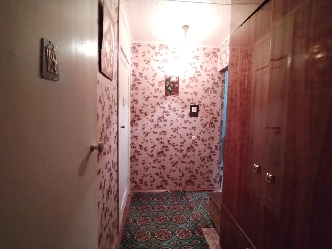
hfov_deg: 91.0
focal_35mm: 17
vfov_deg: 74.7
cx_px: 166
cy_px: 124
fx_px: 163
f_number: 2.2
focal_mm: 1.42
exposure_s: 1/33.3
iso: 694
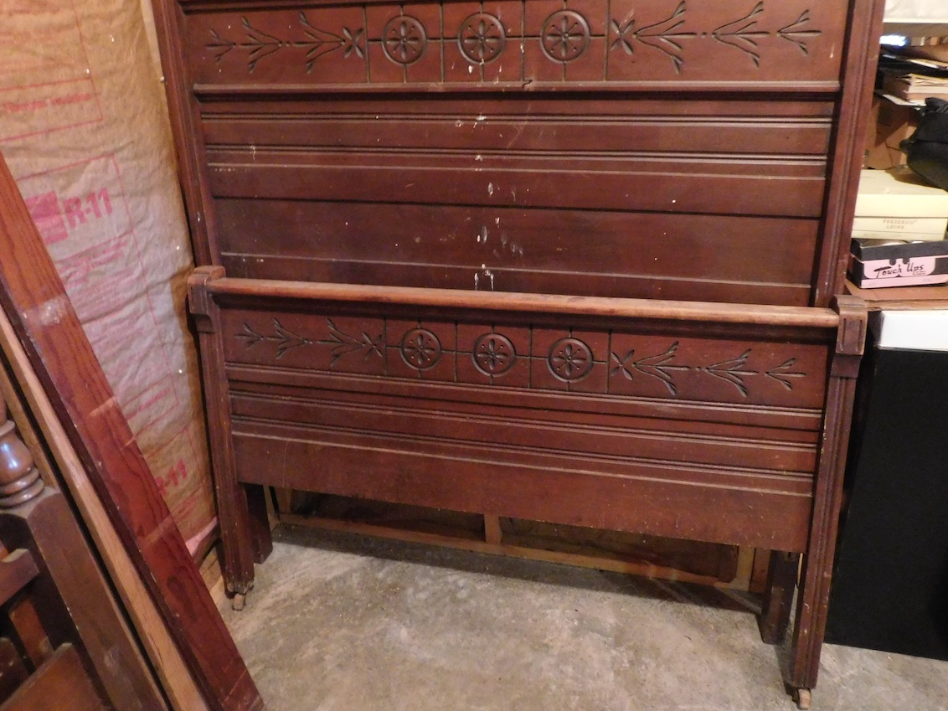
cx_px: 488
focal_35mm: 26
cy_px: 312
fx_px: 712
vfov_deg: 52.9
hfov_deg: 67.3
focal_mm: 4
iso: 800
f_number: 3
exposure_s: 1/5
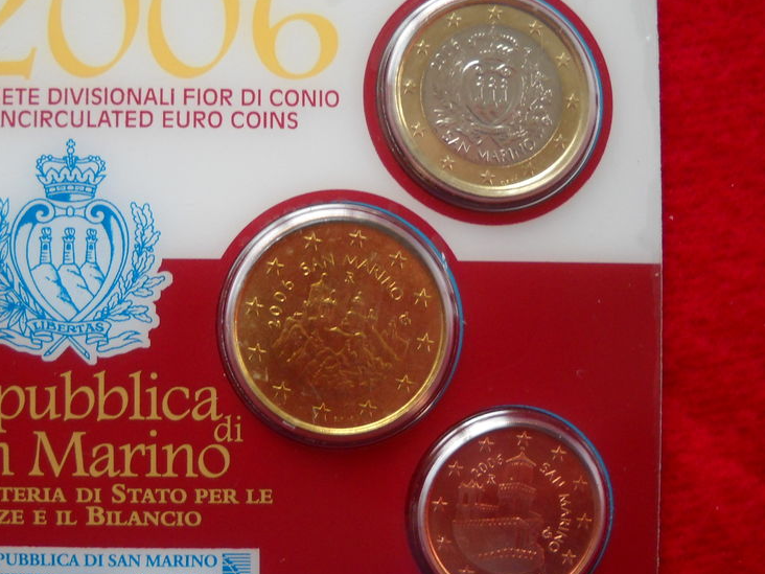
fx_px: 1238
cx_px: 265
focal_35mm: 56
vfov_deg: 26.1
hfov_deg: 34.1
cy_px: 312
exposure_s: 1/60
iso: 191
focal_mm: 6.72
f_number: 3.1
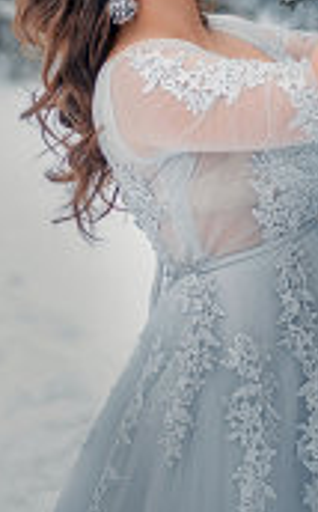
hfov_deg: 7.5
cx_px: 186
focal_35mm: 174
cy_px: 27
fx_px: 2421
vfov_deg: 11.9
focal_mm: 50
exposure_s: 1/320
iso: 100
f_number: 1.8
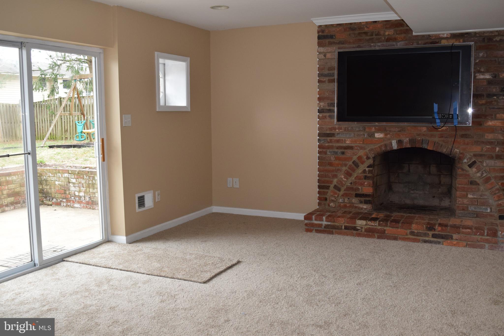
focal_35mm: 34
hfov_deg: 55.1
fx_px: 483
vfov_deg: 38.4
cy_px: 168
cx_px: 252
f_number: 5.6
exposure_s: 1/125
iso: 800
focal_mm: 23
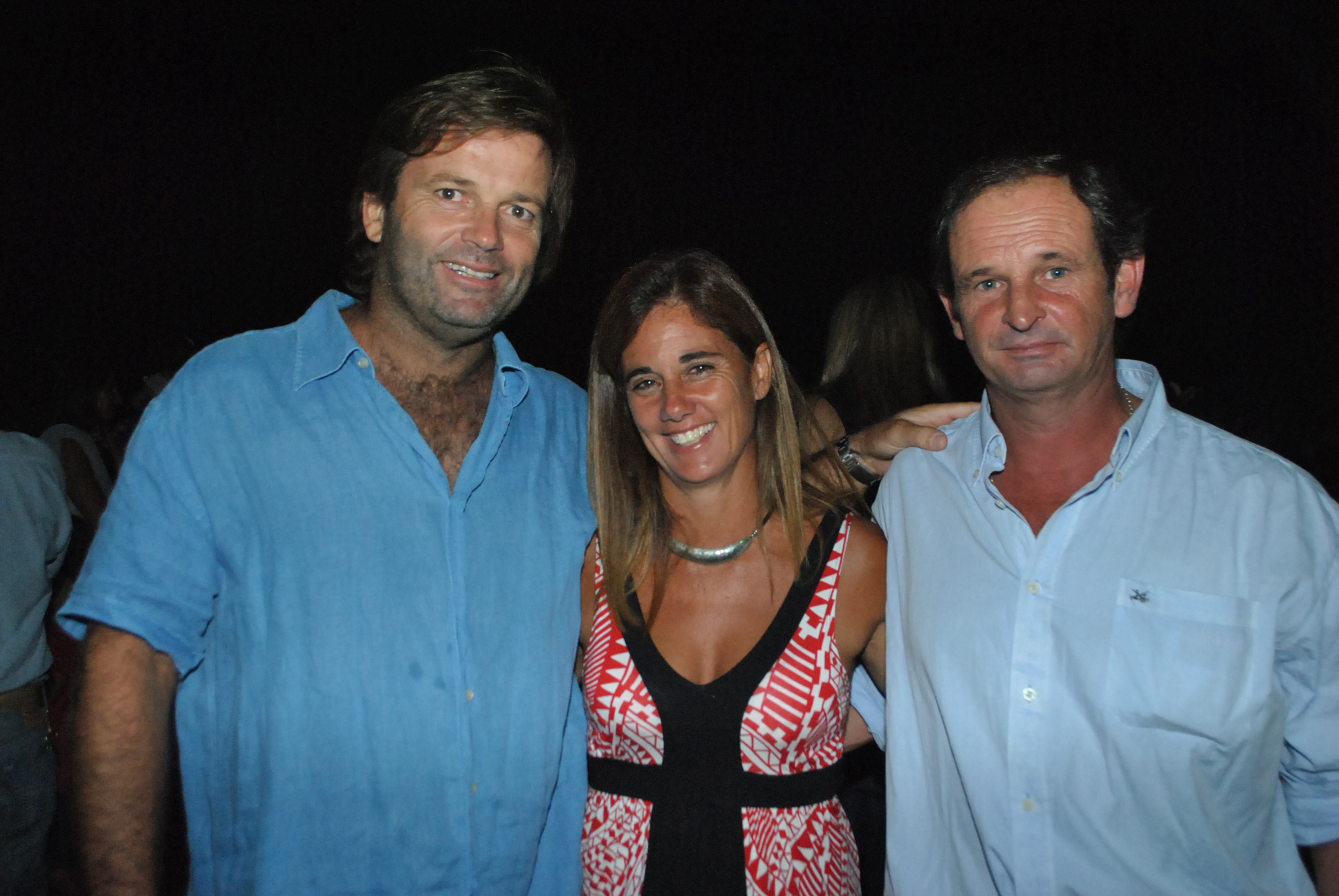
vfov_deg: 40.1
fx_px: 1229
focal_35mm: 33
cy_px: 448
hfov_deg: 57.2
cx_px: 670
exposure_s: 1/80
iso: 1100
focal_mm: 22
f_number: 5.6
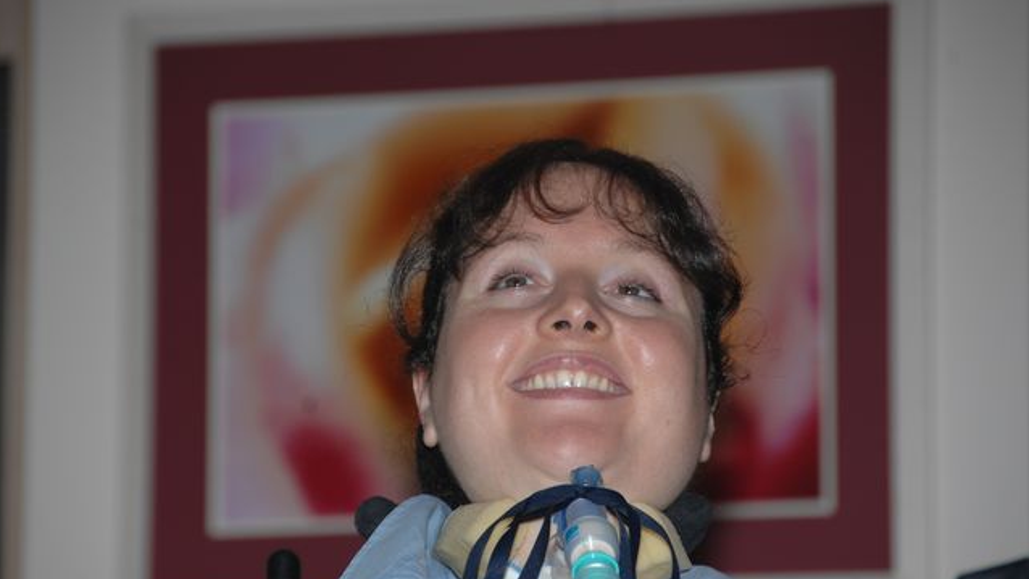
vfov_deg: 3.9
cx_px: 514
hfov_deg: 6.9
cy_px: 317
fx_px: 8595
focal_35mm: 315
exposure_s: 1/200
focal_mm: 200
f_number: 5.6
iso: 200
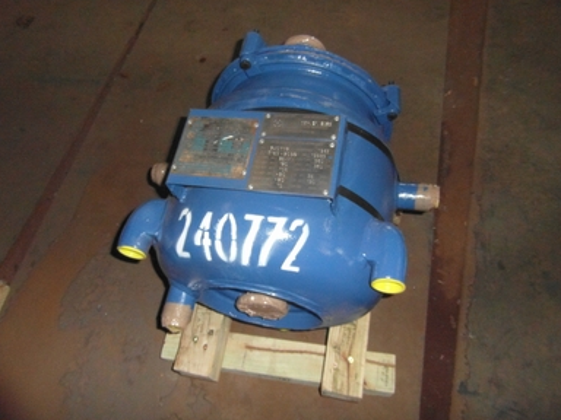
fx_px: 405
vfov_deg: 54.9
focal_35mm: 25
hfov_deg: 69.4
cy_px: 217
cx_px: 288
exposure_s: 1/30
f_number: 3.2
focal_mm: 4
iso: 480
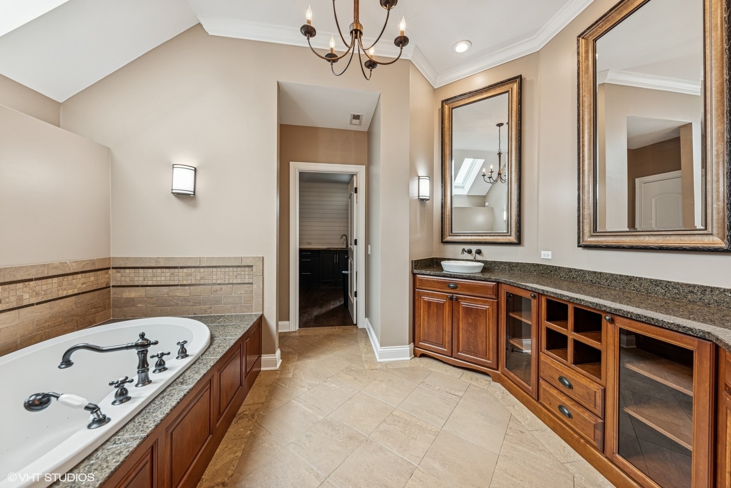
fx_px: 244
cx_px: 366
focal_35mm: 12
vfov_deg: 90.1
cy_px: 244
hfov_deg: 112.6
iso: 320
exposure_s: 1/20
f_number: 9
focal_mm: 12
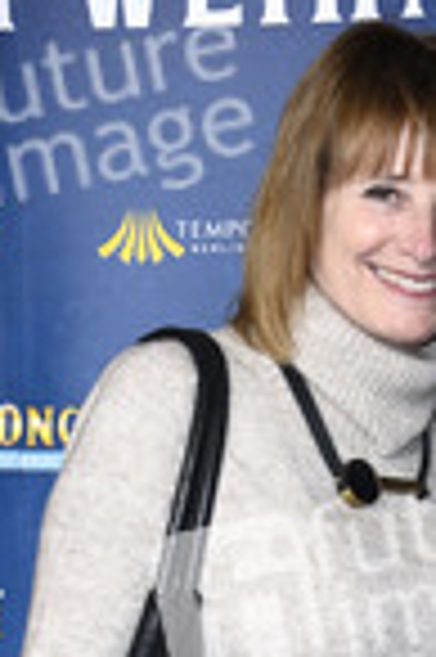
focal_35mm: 178
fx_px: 3241
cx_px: 512
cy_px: 806
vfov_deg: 11.3
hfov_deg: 7.6
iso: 1250
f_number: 5.6
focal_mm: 65
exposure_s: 1/250
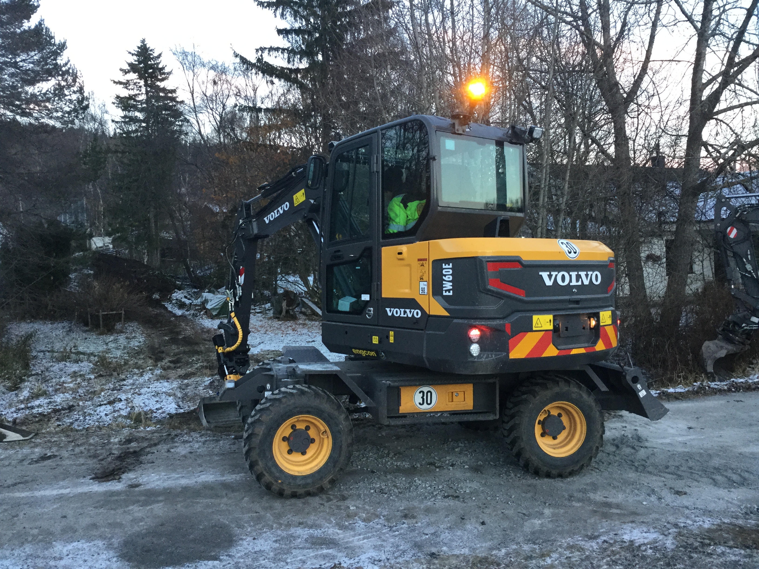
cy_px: 284
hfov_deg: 58.4
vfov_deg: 45.4
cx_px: 380
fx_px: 680
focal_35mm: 31
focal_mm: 3.3
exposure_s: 1/33
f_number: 2.4
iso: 50
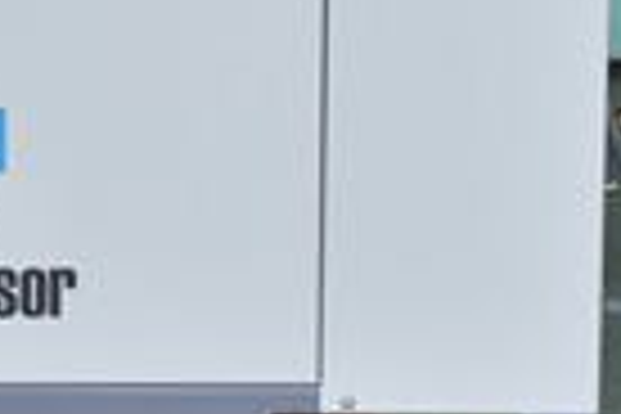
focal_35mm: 337
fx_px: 5813
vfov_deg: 4.1
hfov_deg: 6.1
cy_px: -220
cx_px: 81
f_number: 6.3
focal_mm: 62
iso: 1250
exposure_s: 1/1250
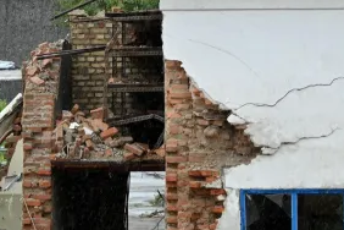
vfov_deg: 3.3
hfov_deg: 4.9
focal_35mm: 417
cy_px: 231
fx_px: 3984
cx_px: 206
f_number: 13
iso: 1000
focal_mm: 155
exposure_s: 1/250
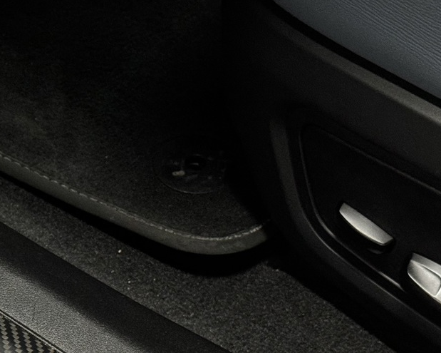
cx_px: -51
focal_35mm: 109
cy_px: 336
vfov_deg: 14.0
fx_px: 1422
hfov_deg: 17.0
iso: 400
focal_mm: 6.86
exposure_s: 1/40
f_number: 1.78
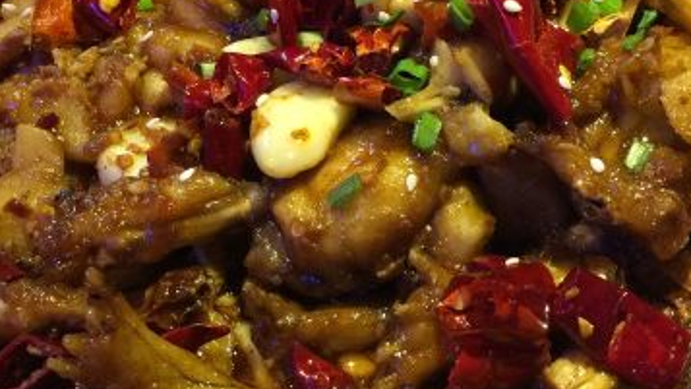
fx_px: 1136
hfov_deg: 33.8
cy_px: 109
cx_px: 335
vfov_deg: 19.3
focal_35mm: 62
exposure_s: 1/17
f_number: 2.2
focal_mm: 4.15
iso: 125
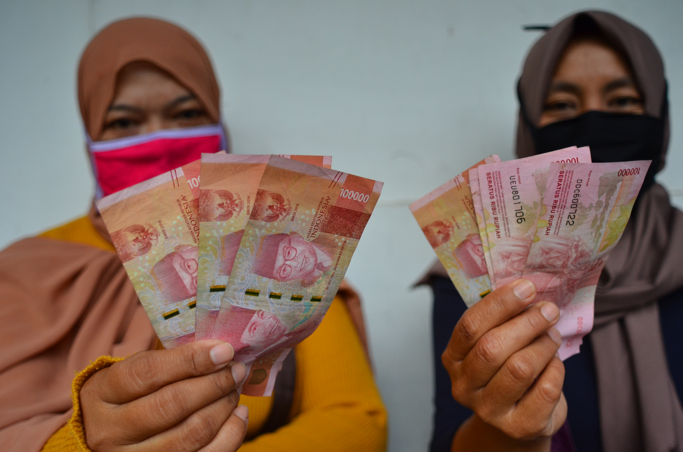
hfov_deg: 62.0
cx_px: 342
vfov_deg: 43.4
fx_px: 568
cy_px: 226
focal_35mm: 30
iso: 640
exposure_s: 1/3200
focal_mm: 20
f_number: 2.8
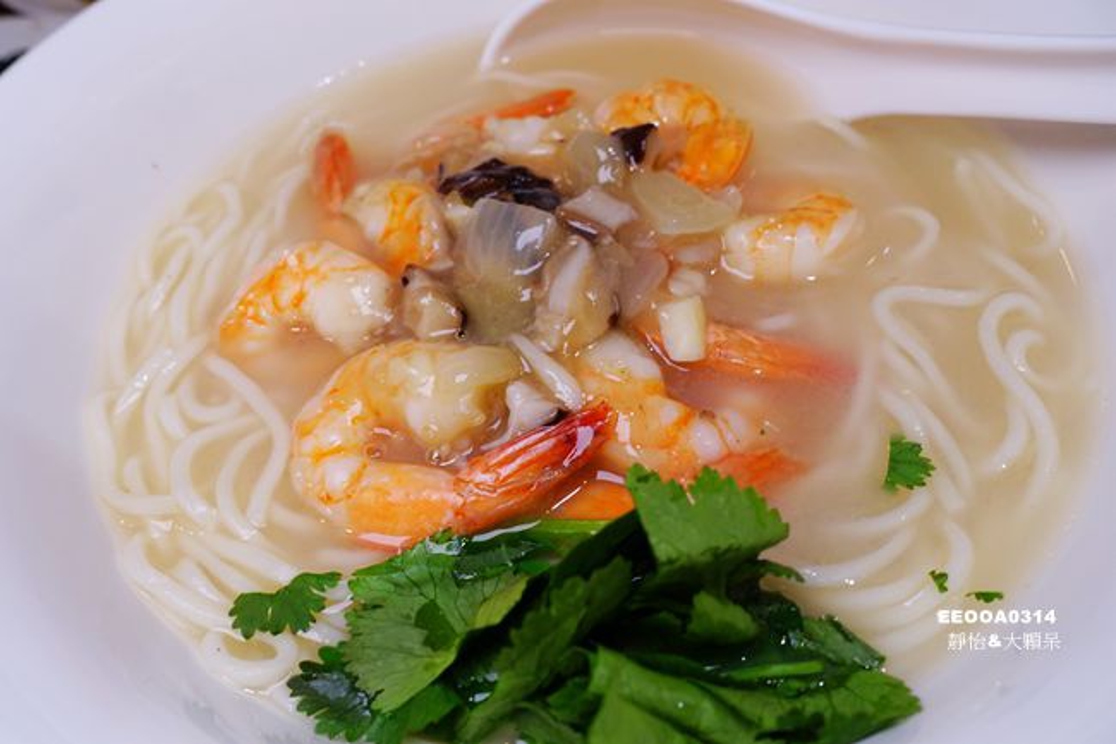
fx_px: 992
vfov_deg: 41.1
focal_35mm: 32
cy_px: 372
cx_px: 558
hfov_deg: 58.7
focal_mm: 11.69
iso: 125
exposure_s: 1/100
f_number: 4
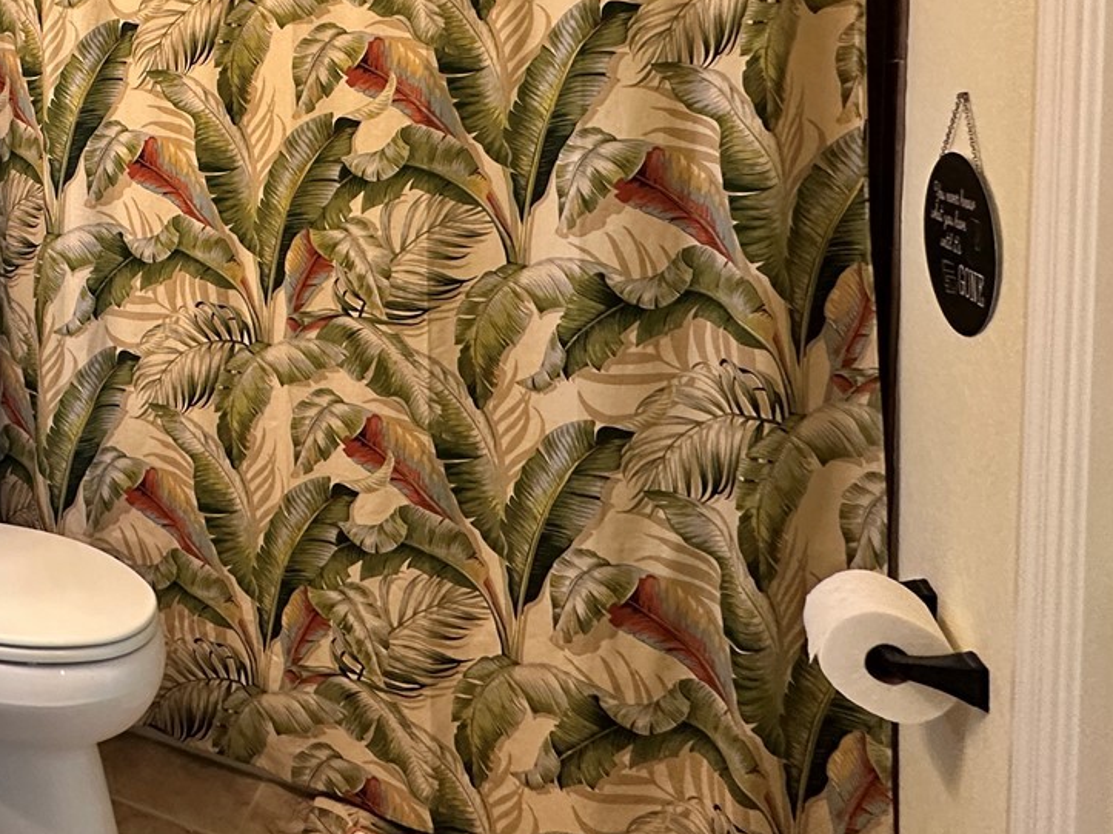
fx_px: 997
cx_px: 57
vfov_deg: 42.6
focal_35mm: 31
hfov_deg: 49.9
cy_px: 126
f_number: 2.2
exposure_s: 1/60
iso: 400
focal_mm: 2.22
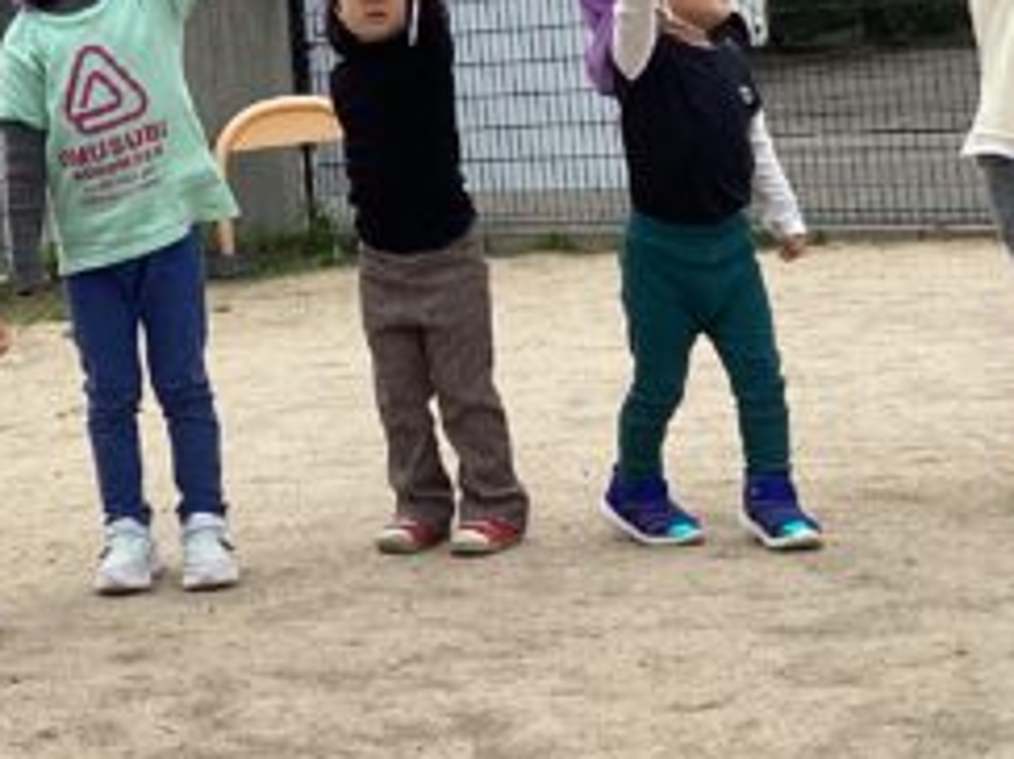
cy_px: -154
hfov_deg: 19.7
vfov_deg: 14.6
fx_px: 2869
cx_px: 117
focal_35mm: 98
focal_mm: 3.3
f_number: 2.4
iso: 25
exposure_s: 1/1314
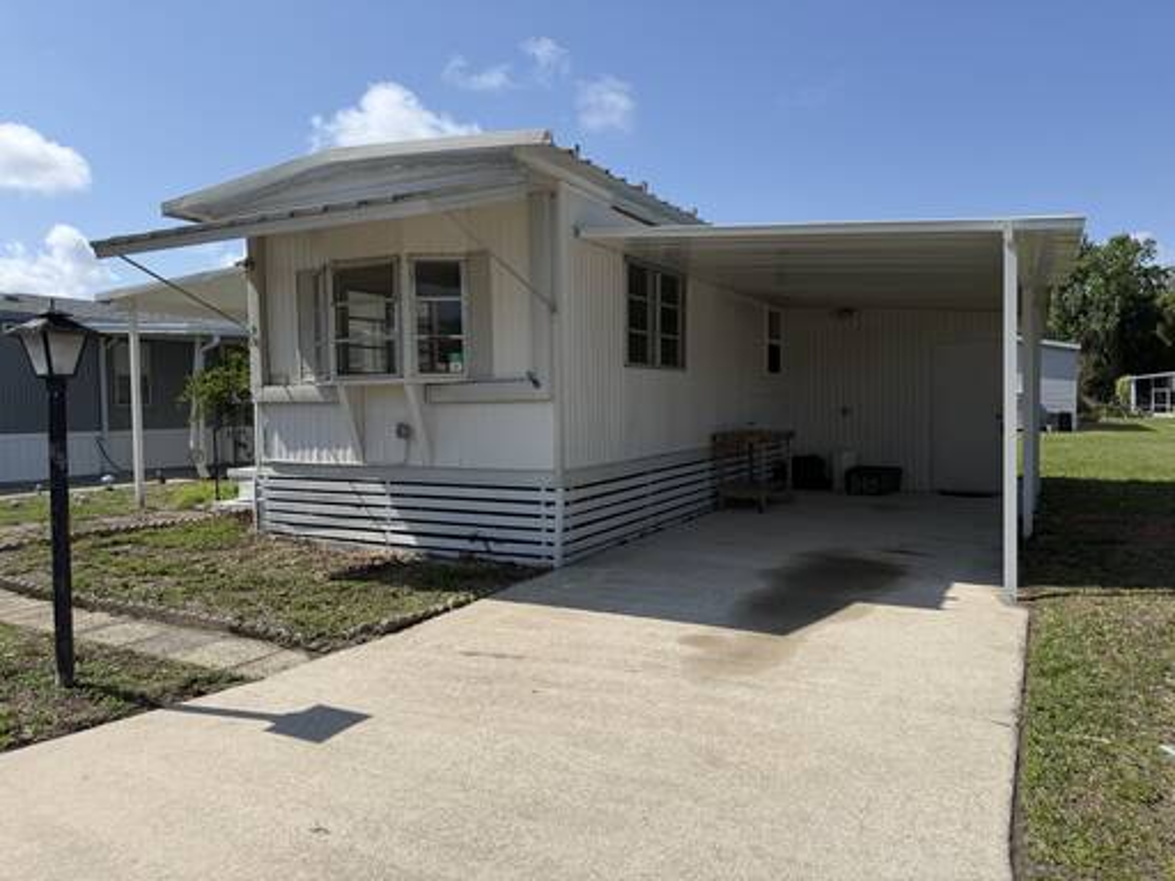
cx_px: 588
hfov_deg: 71.6
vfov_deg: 56.8
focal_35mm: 24
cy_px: 440
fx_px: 815
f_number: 1.78
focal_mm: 6.76
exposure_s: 1/5714
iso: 80
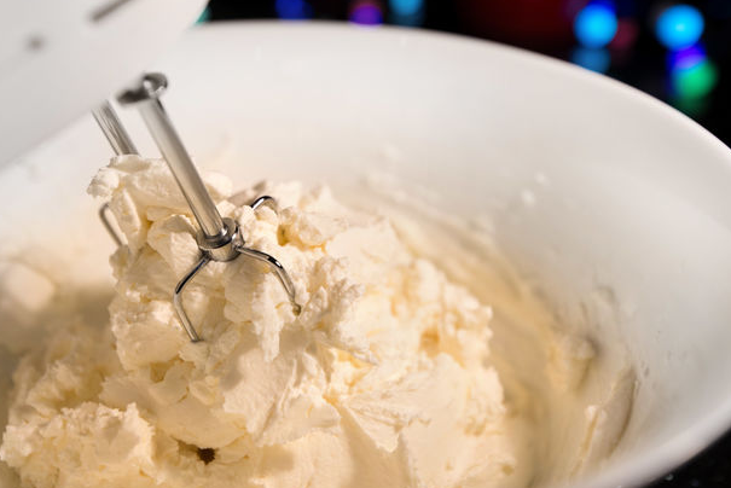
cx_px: 321
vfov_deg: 31.8
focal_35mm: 42
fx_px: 853
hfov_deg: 46.3
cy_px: 189
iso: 400
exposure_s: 1/350
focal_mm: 30
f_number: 2.8
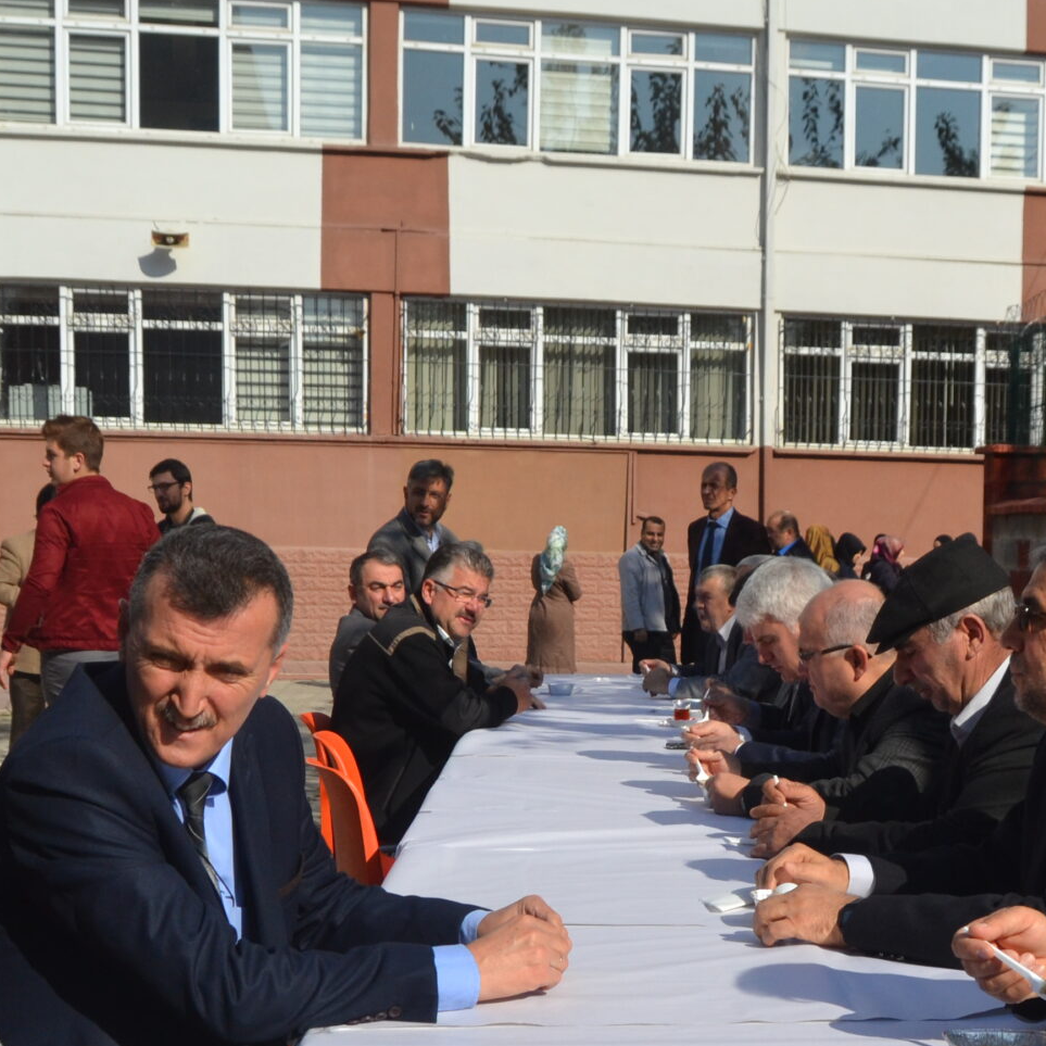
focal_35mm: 61
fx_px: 2085
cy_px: 860
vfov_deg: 27.5
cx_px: 777
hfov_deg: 27.8
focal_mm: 18
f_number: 7.1
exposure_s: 1/2000
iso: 400
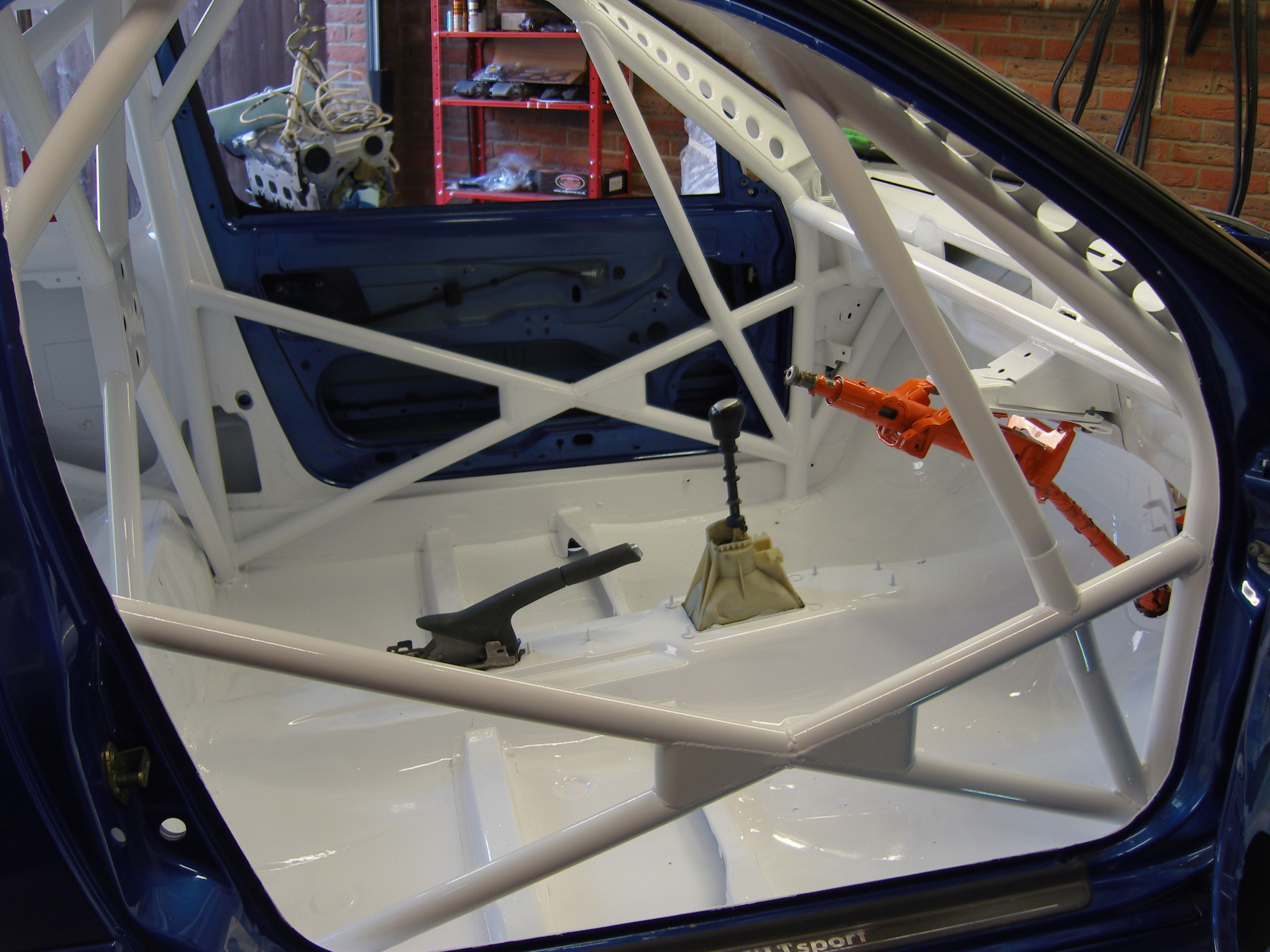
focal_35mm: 34
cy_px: 476
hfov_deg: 54.0
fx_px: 1247
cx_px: 635
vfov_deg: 41.8
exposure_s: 1/40
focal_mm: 7.3
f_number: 2.8
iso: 100
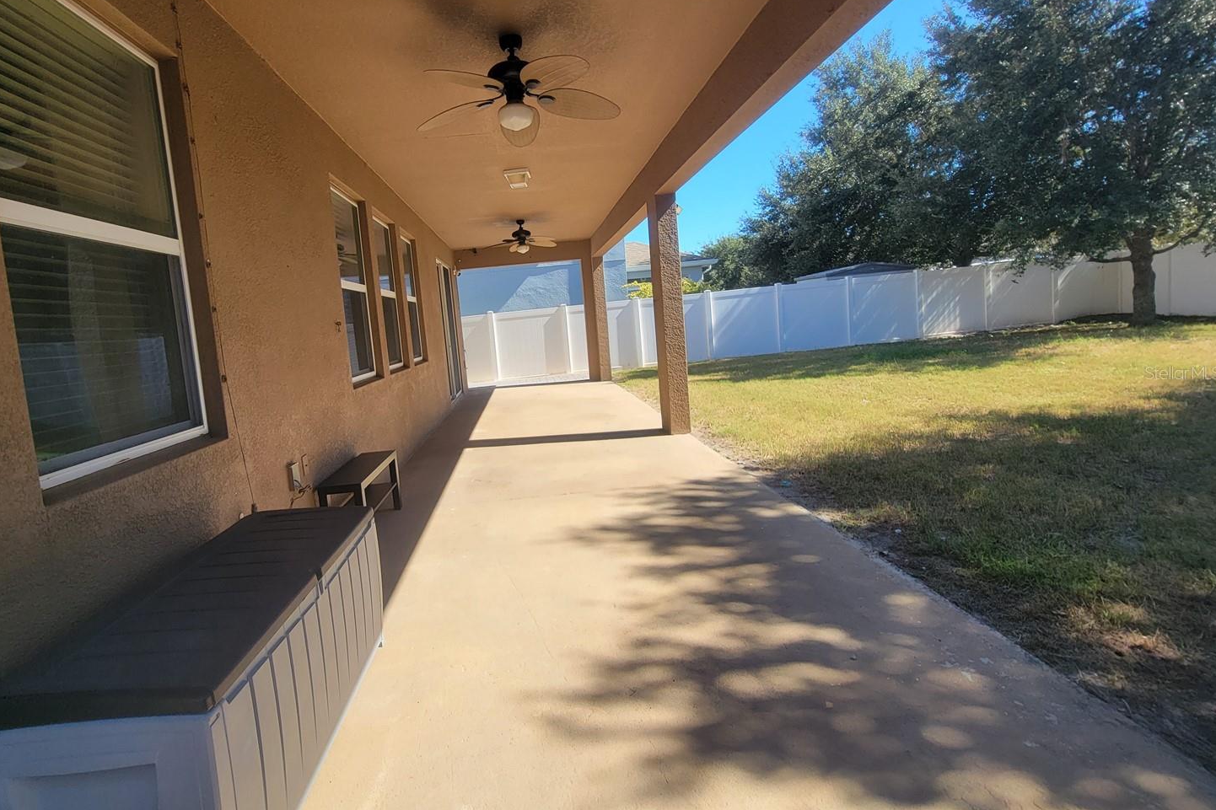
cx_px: 550
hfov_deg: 100.1
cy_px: 373
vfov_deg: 77.2
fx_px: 507
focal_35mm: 15
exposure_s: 1/461
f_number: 2.2
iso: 50
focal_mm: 2.2
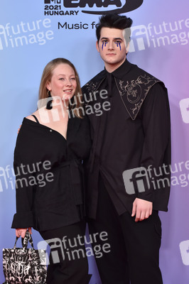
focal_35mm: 102
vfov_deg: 20.0
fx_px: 805
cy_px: 142
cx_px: 94
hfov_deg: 13.4
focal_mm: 102
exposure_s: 1/200
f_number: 5.6
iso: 2000
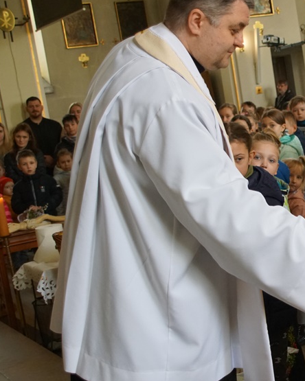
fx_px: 801
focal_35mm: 71
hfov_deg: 20.5
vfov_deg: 26.8
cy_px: 189
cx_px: 337
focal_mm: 28
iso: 1600
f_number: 4
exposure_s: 1/160
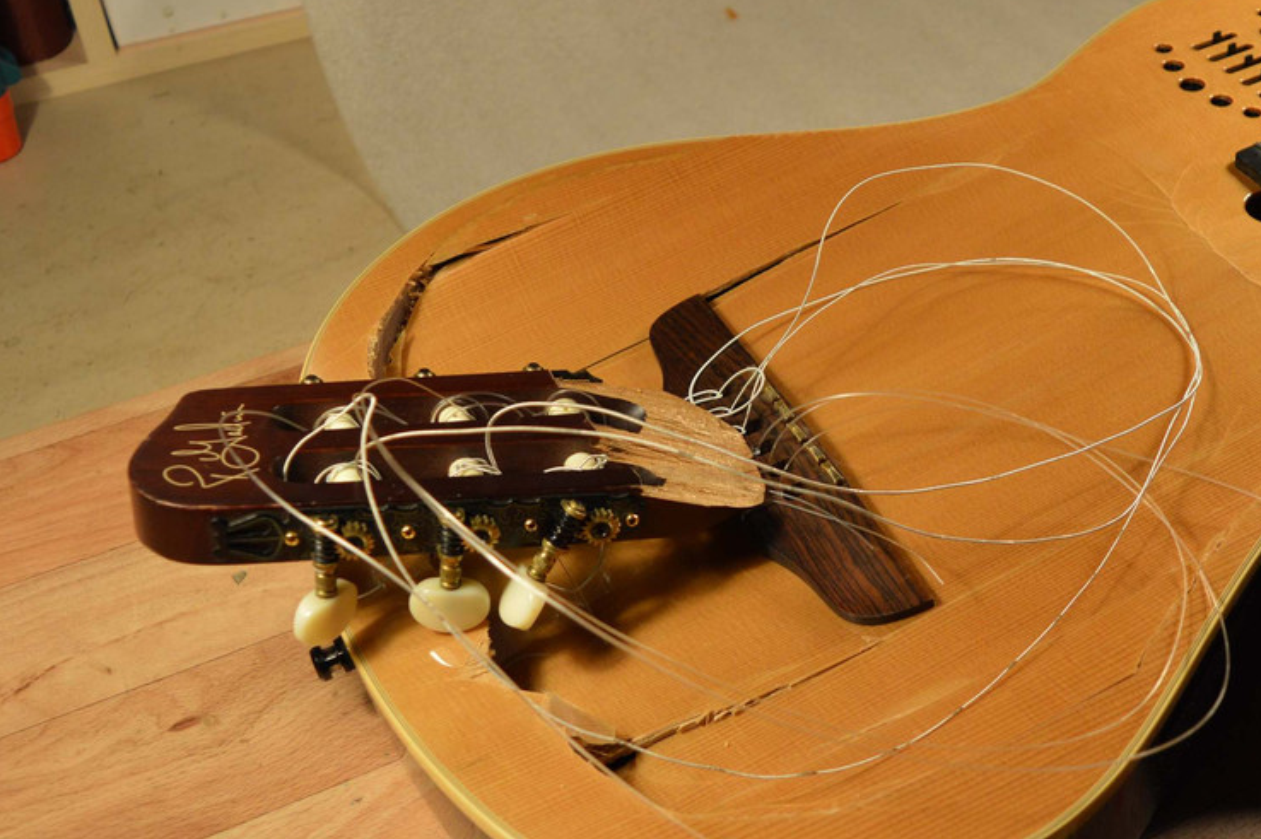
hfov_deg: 43.6
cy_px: 429
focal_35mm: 44
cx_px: 889
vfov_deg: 30.5
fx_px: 1540
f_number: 4
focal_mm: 18
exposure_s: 1/60
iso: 400
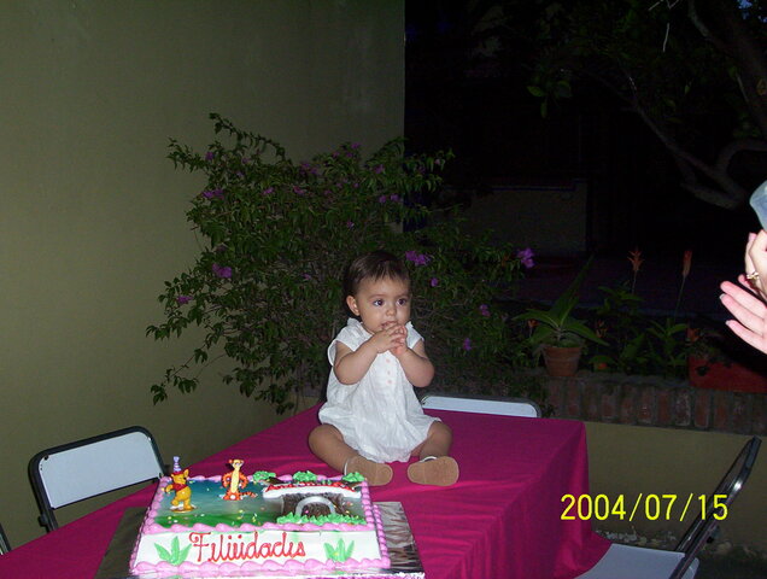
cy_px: 290
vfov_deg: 27.1
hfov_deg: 35.5
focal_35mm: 54
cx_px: 384
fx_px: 1199
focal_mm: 7.1
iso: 140
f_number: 2.97
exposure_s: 1/69.5
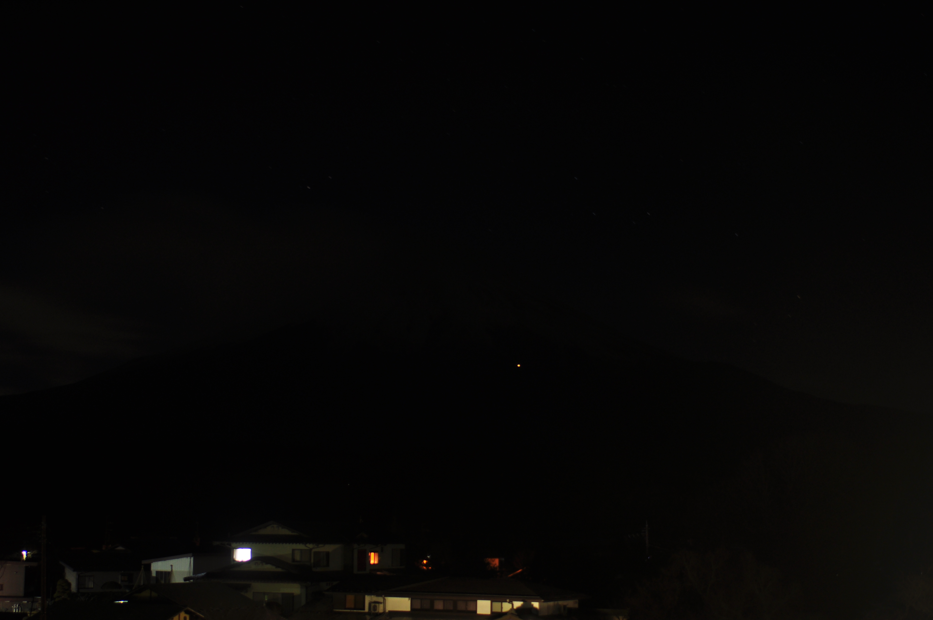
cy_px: 310
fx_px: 1398
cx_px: 466
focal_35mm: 54
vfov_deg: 25.0
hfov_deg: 36.9
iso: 200
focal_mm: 36
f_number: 3.8
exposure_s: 30
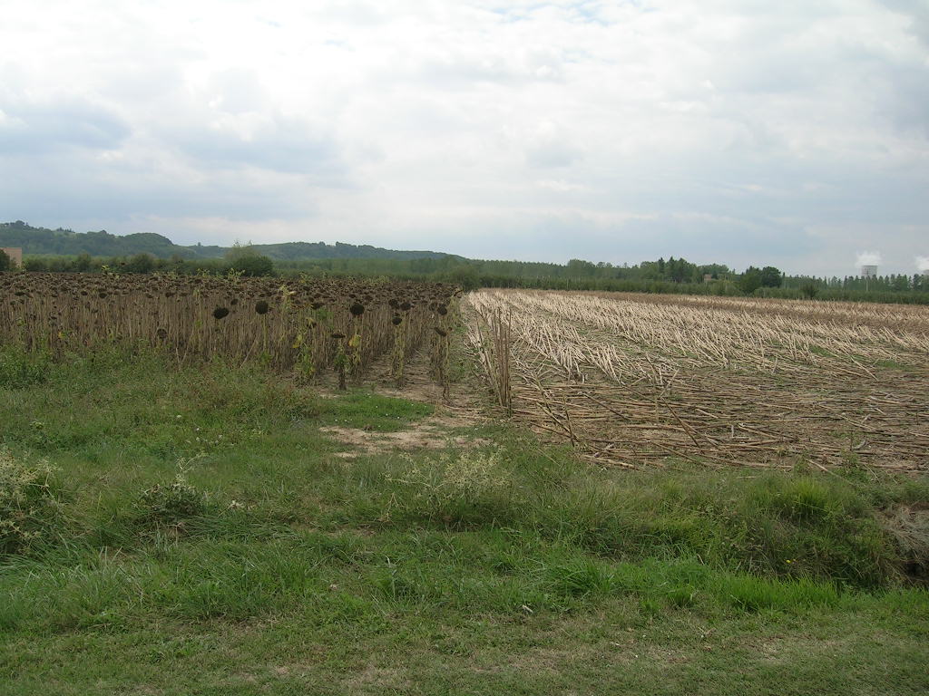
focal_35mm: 35
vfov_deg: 40.7
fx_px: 939
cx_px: 464
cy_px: 348
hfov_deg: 52.6
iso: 50
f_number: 4.8
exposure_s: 1/440
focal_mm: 5.4
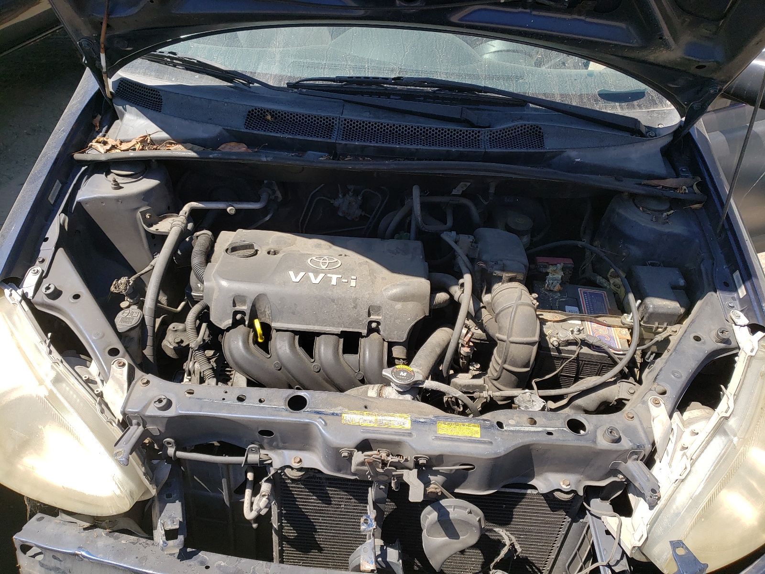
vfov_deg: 53.1
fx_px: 575
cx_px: 382
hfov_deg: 67.3
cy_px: 287
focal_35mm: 26
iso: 50
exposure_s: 1/1429
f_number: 1.5
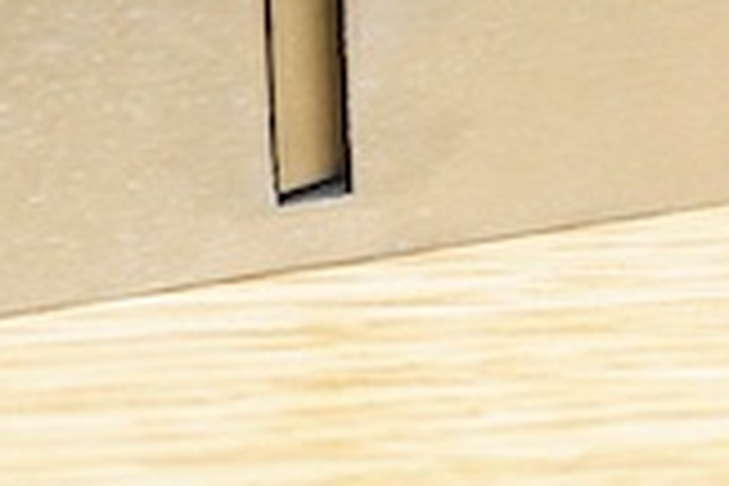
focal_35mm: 250
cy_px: -144
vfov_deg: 5.5
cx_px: 706
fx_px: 5062
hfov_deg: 8.2
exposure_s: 1/125
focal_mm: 30
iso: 1250
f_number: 3.5
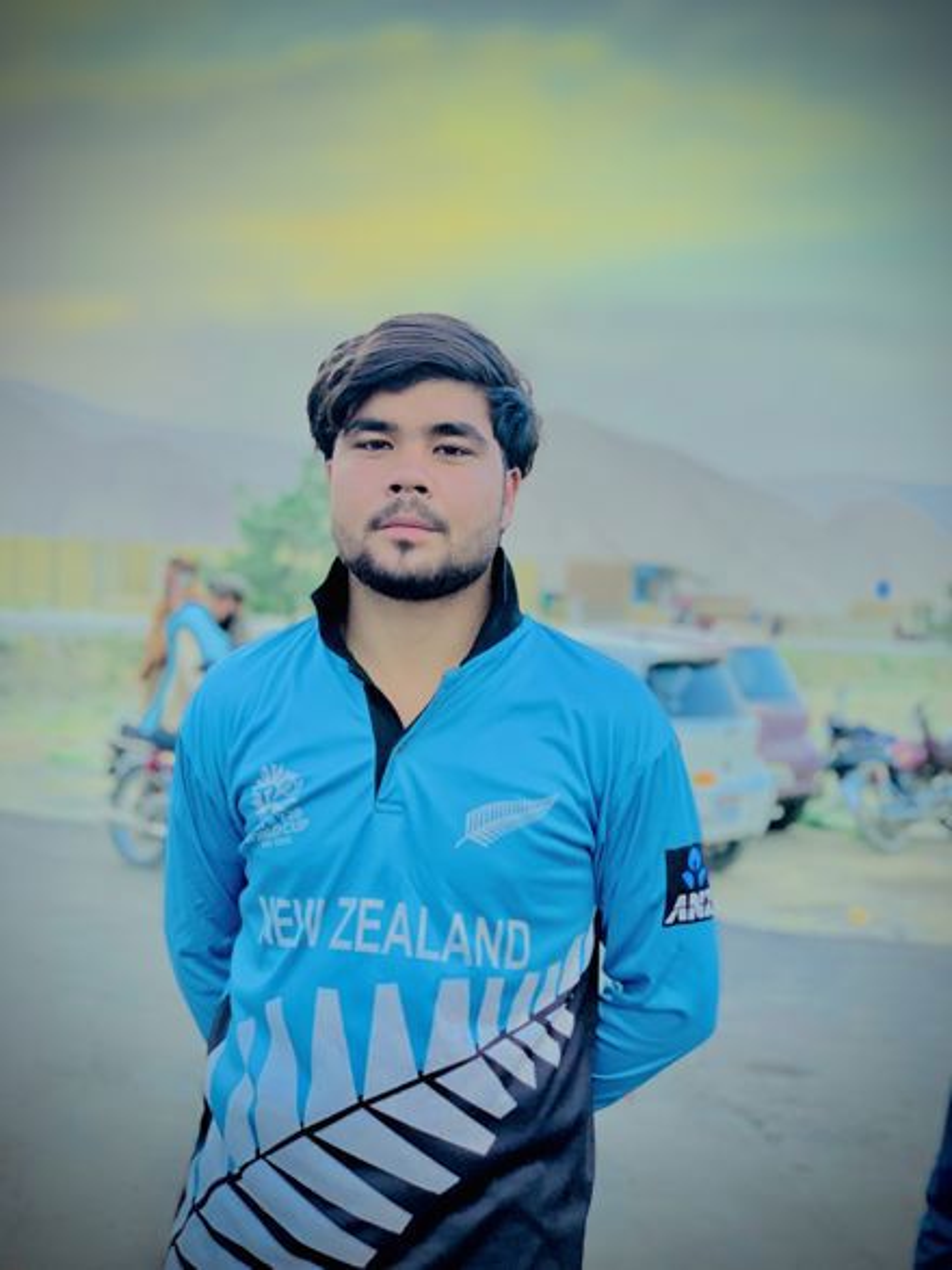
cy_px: 635
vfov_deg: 36.8
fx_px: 1907
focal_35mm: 52
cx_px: 476
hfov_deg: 28.0
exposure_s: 1/122
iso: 80
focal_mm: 6
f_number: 2.4
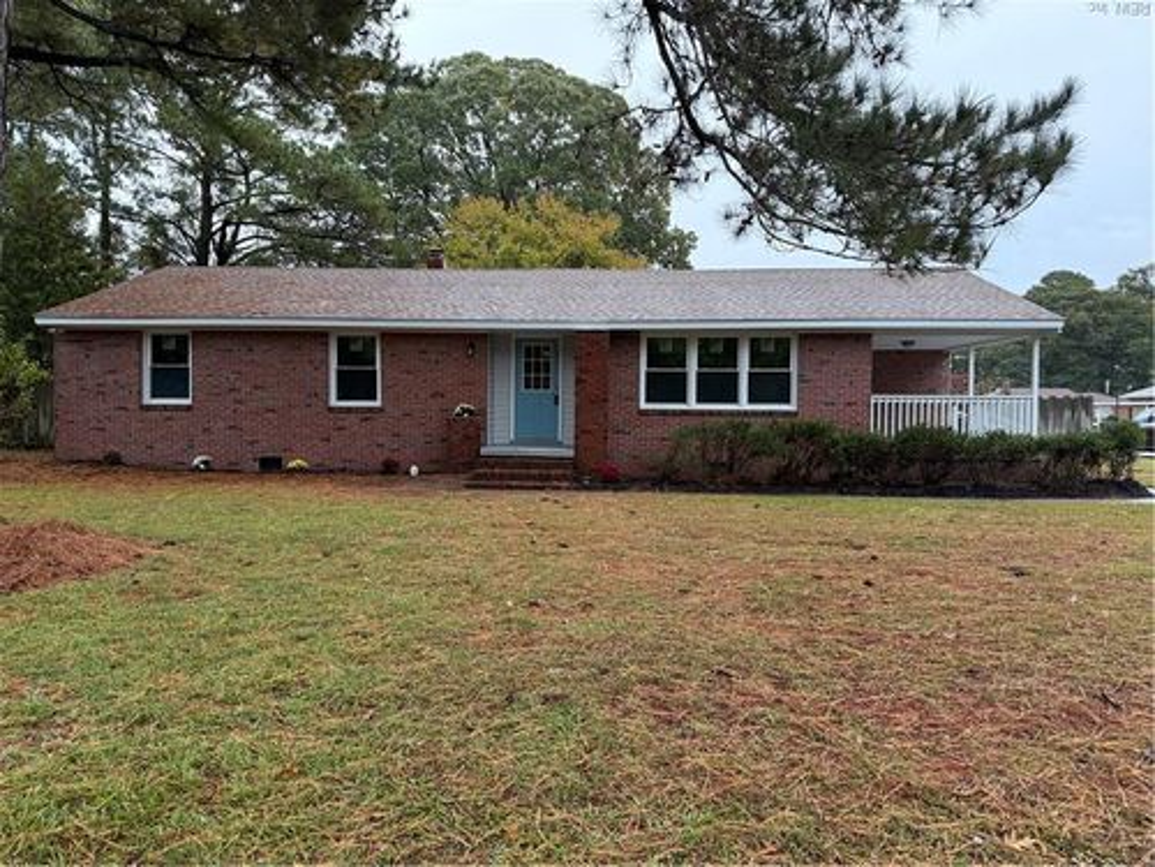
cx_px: 578
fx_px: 801
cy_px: 434
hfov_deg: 71.6
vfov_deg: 56.8
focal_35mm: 24
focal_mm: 6.76
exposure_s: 1/60
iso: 320
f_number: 1.78
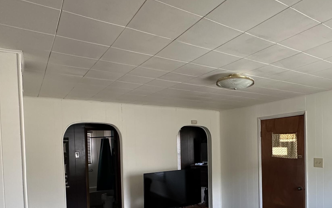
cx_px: 202
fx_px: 244
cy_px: 151
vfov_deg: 44.8
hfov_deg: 67.6
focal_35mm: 27
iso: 320
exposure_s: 1/78
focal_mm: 2.22
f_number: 2.2
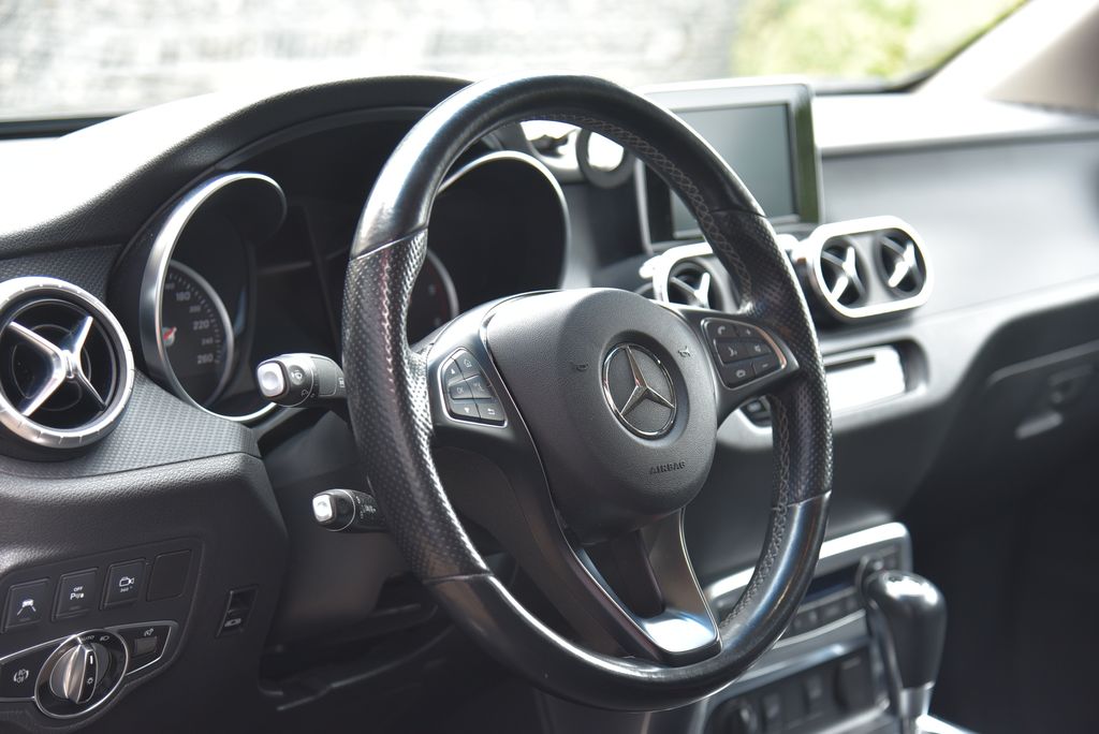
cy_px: 367
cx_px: 550
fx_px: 2016
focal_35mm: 66
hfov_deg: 30.5
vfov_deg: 20.6
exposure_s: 1/60
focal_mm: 66
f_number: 4
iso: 500
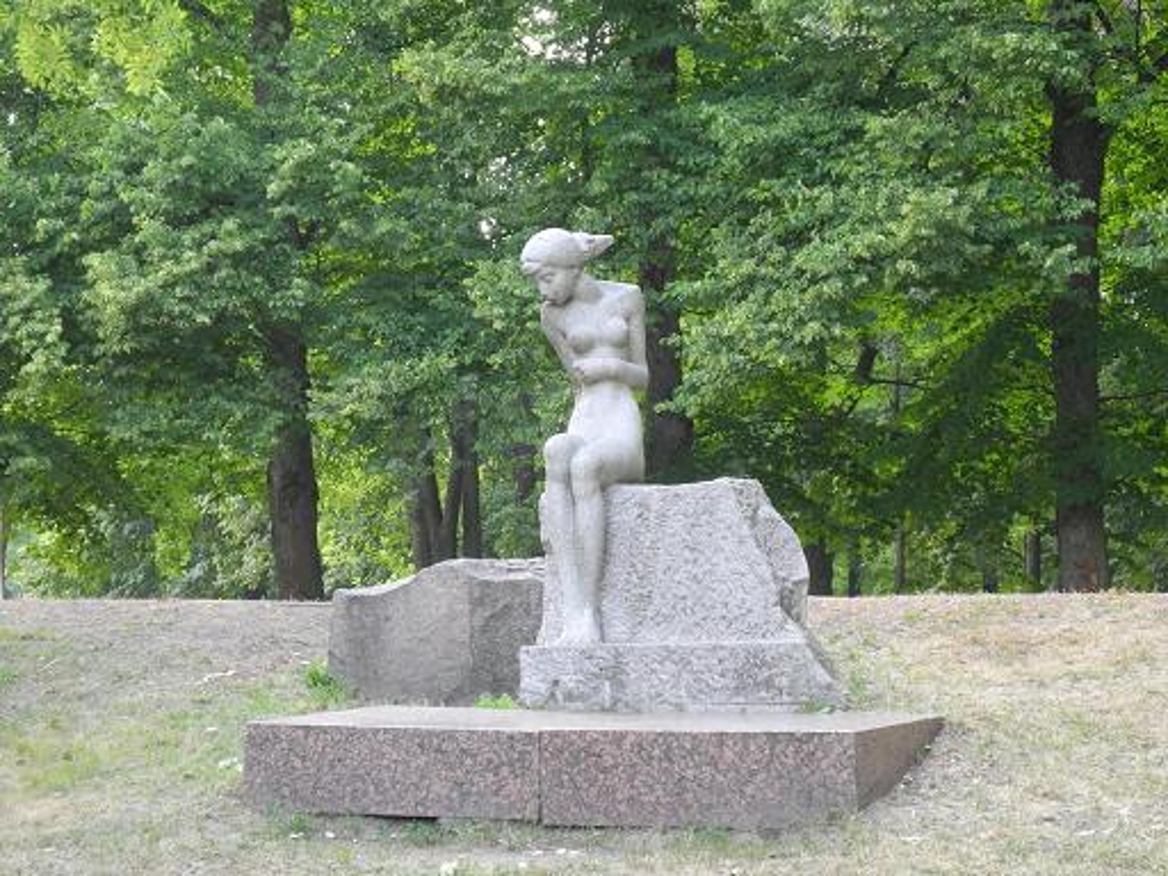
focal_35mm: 105
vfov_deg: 14.1
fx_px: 3543
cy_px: 438
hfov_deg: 18.7
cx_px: 584
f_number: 4.5
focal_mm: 22.5
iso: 180
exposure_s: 1/30
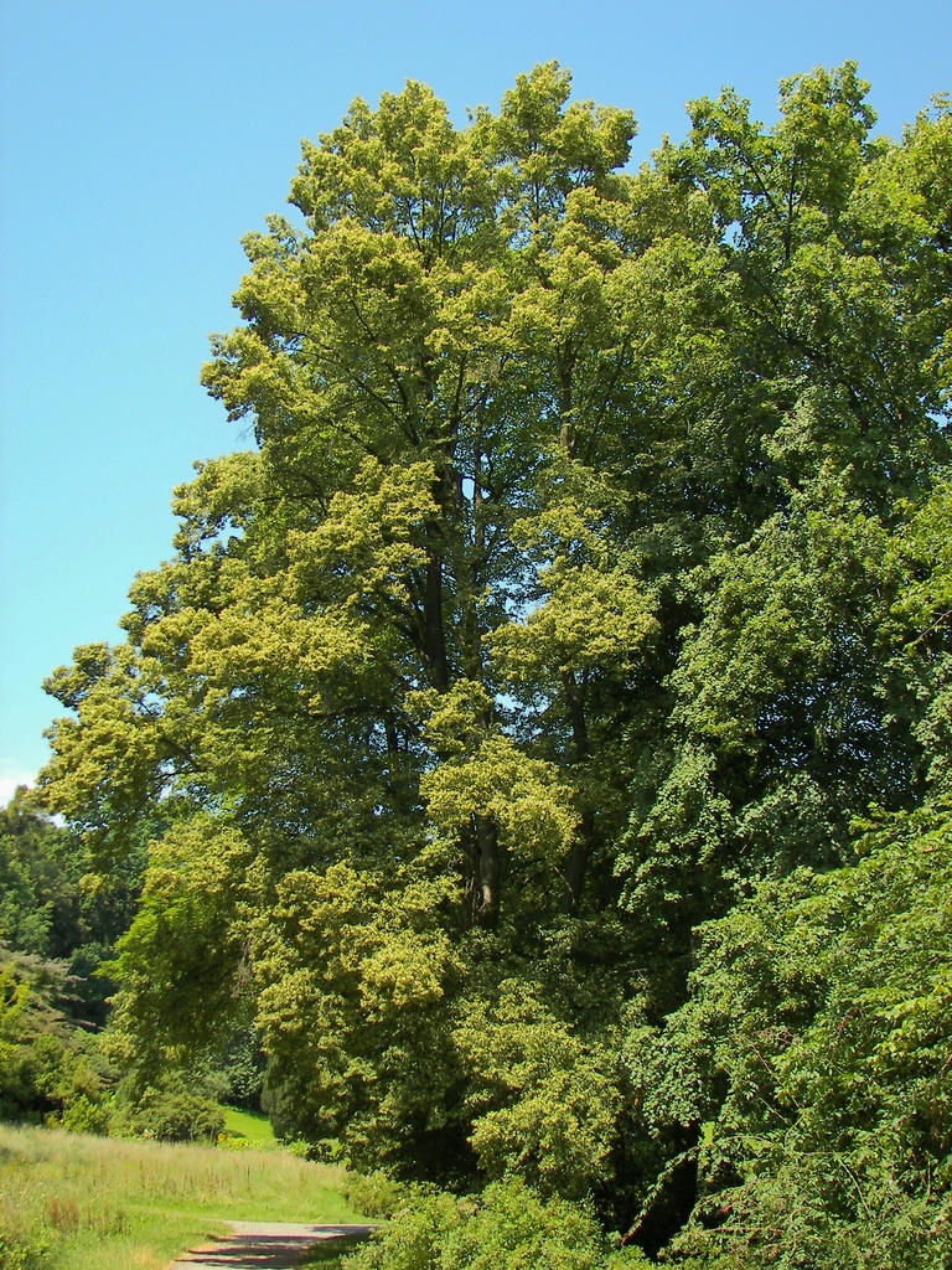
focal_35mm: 44
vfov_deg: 42.9
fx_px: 1613
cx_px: 476
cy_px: 635
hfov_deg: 32.9
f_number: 2.8
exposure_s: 1/320
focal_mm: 7.3
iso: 50
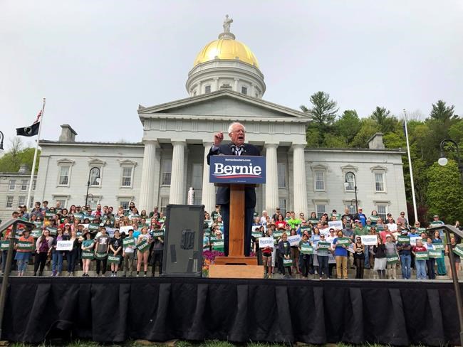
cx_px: 232
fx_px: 375
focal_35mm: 28
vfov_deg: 49.8
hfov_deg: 63.4
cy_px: 174
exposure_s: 1/2404
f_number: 1.8
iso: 25
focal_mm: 3.99
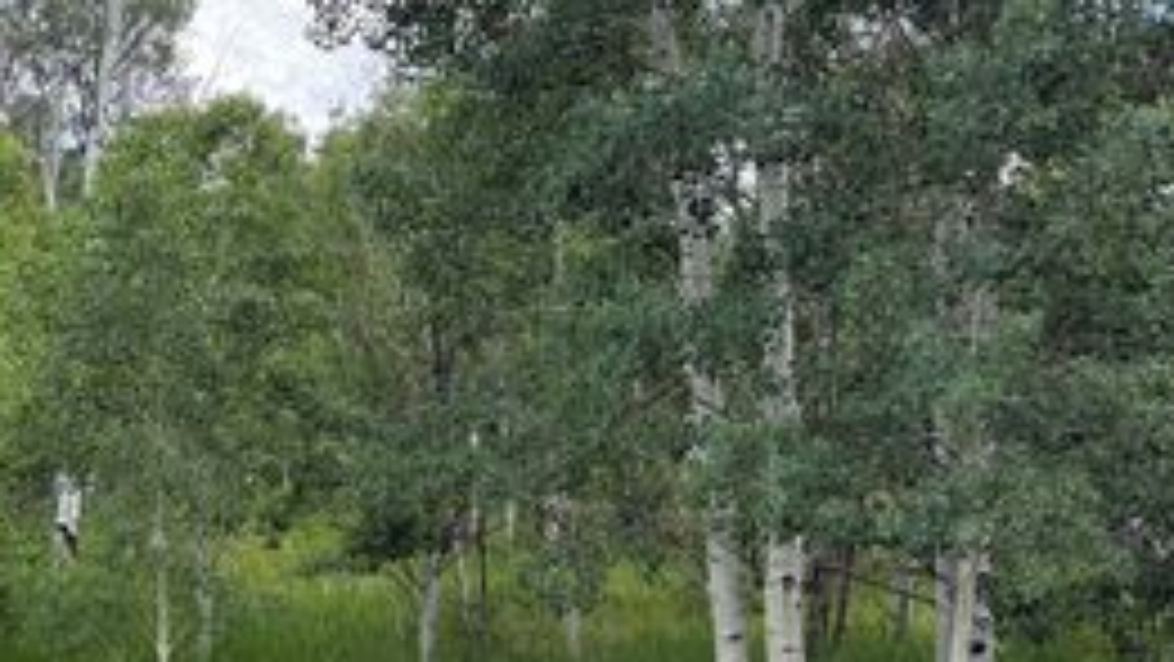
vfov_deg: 23.9
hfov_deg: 38.4
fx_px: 1557
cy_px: 403
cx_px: 108
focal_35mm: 50
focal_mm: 6.76
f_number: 1.78
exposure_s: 1/1585
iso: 100
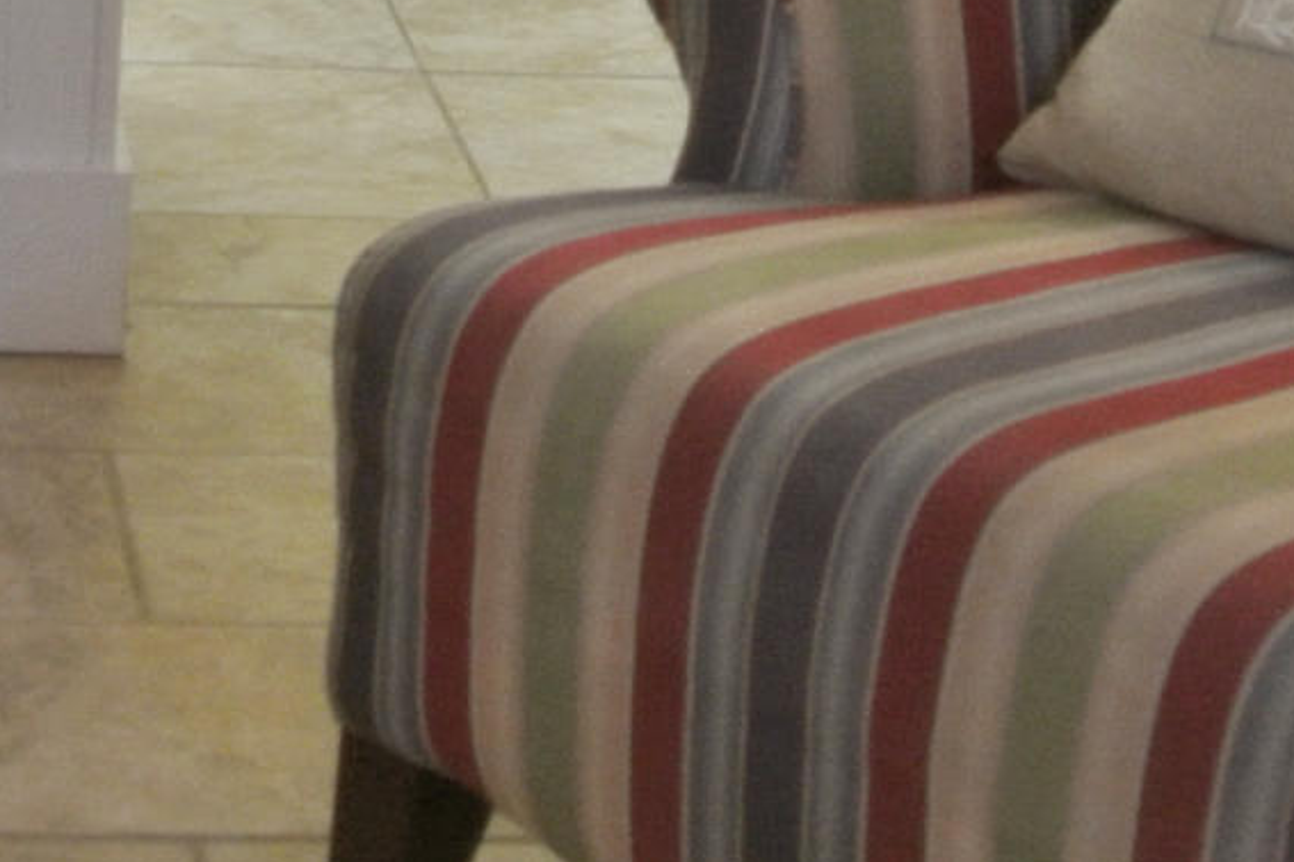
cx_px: 185
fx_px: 5140
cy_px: -684
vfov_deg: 9.2
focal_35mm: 143
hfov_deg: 14.2
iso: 400
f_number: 3.5
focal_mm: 10
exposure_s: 1/50
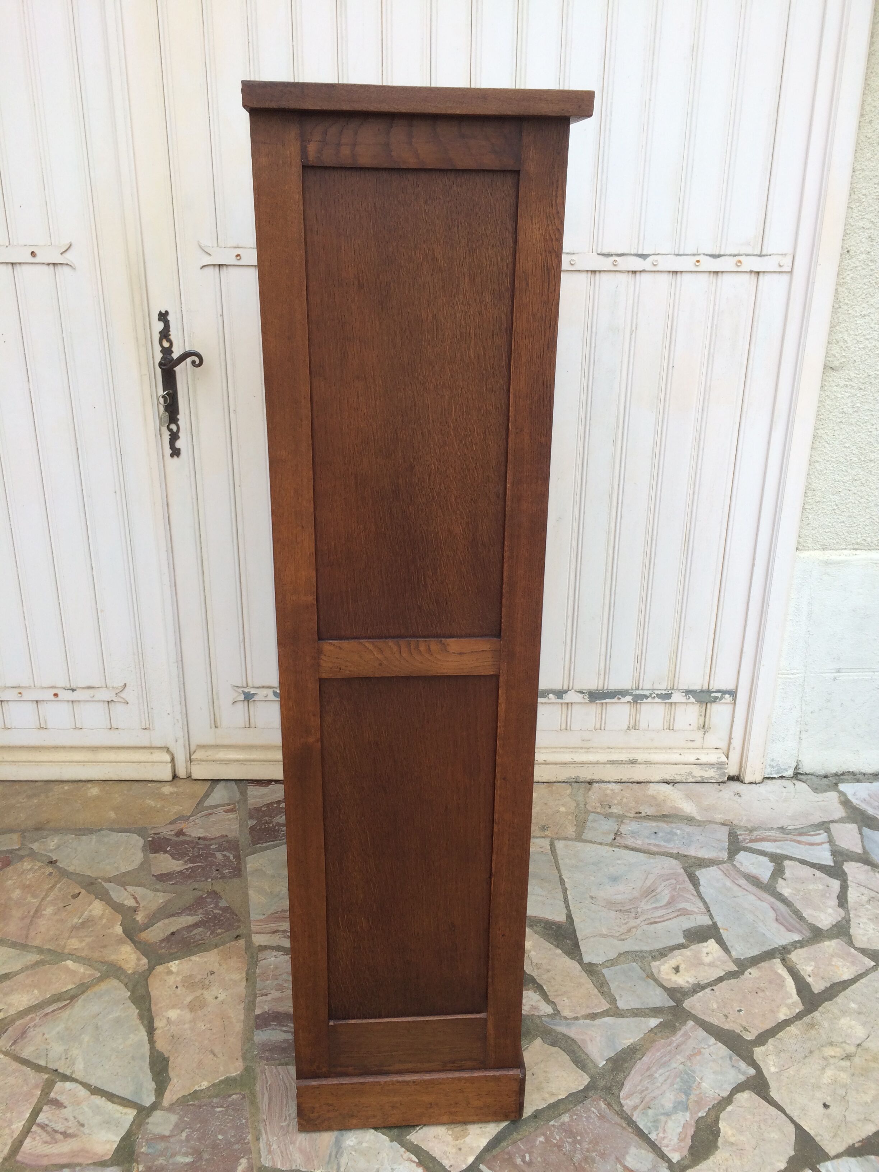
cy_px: 586
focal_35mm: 29
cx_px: 440
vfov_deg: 61.7
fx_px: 982
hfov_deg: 48.2
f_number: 2.2
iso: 32
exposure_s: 1/100
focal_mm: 4.15
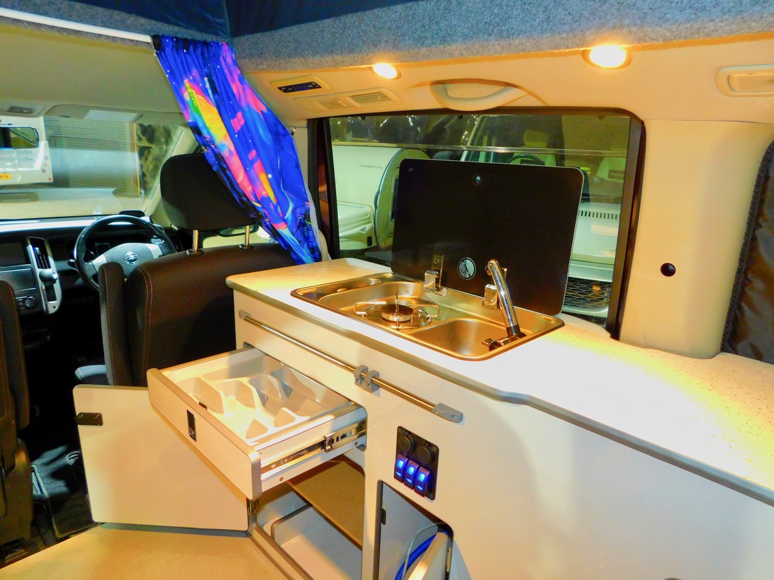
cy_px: 290
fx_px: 514
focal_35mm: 23
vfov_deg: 58.9
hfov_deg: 73.9
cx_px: 387
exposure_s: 1/13
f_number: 3
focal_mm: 4
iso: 400
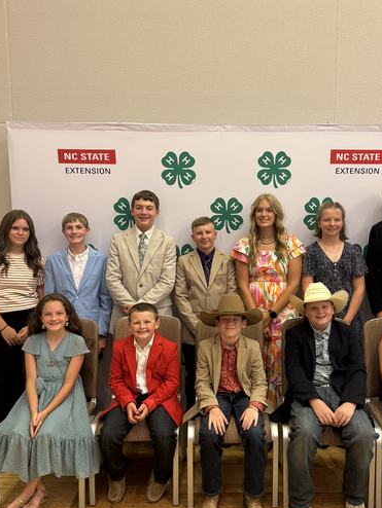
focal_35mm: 34
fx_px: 500
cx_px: 233
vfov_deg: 53.9
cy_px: 269
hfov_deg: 41.6
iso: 320
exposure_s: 1/60
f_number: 1.78
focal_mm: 6.76
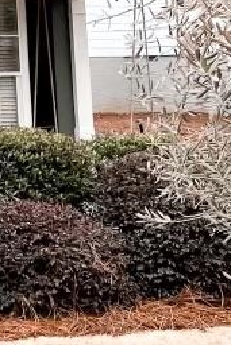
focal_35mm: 108
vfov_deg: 18.2
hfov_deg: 11.1
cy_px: -40
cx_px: -286
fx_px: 1038
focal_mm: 5.7
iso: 50
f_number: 1.5
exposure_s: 1/120
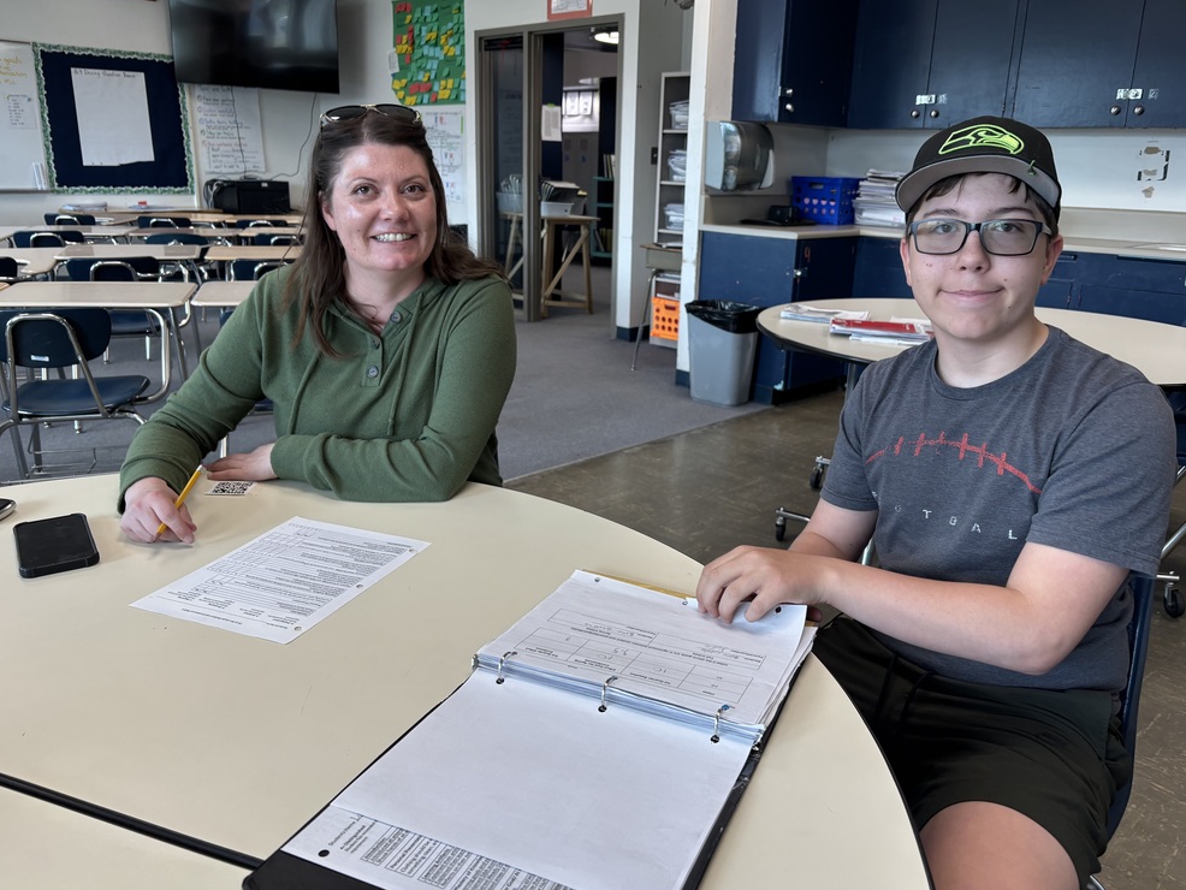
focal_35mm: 27
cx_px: 607
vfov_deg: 51.4
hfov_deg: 65.3
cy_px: 437
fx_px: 925
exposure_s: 1/120
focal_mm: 5.96
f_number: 1.6
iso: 100
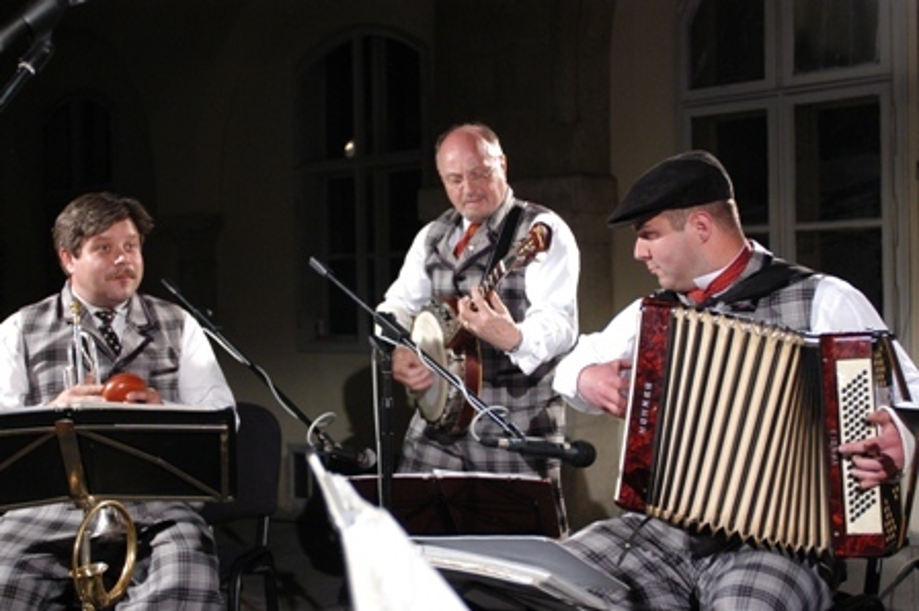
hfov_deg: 37.9
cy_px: 306
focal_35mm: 52
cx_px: 460
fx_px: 1339
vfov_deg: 25.7
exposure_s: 1/100
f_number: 3.2
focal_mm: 35
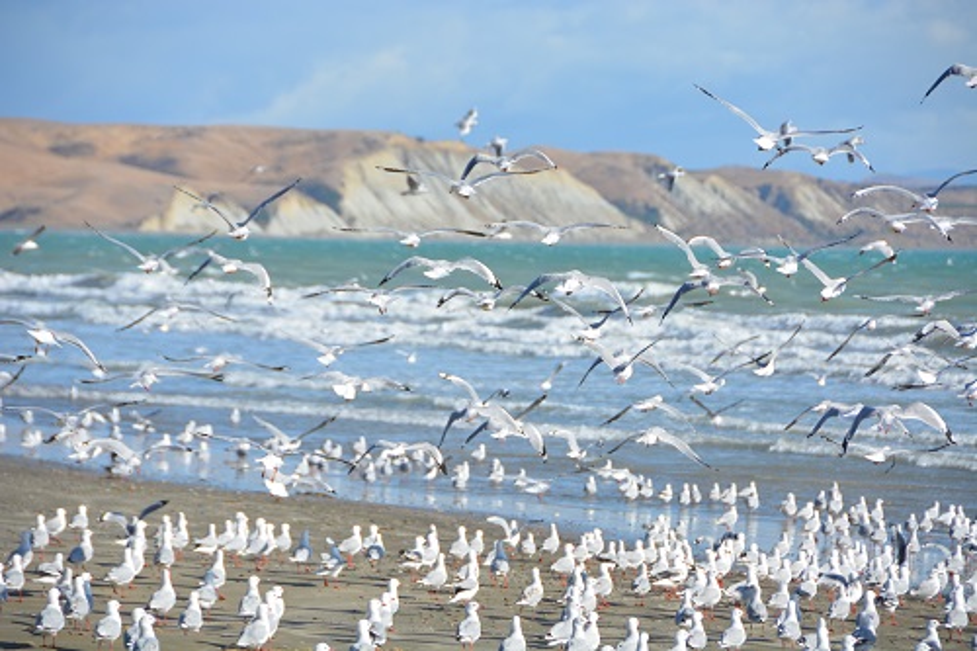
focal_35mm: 202
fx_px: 5494
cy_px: 326
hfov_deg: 10.2
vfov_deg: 6.8
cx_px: 488
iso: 400
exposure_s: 1/1600
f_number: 7.1
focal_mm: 135
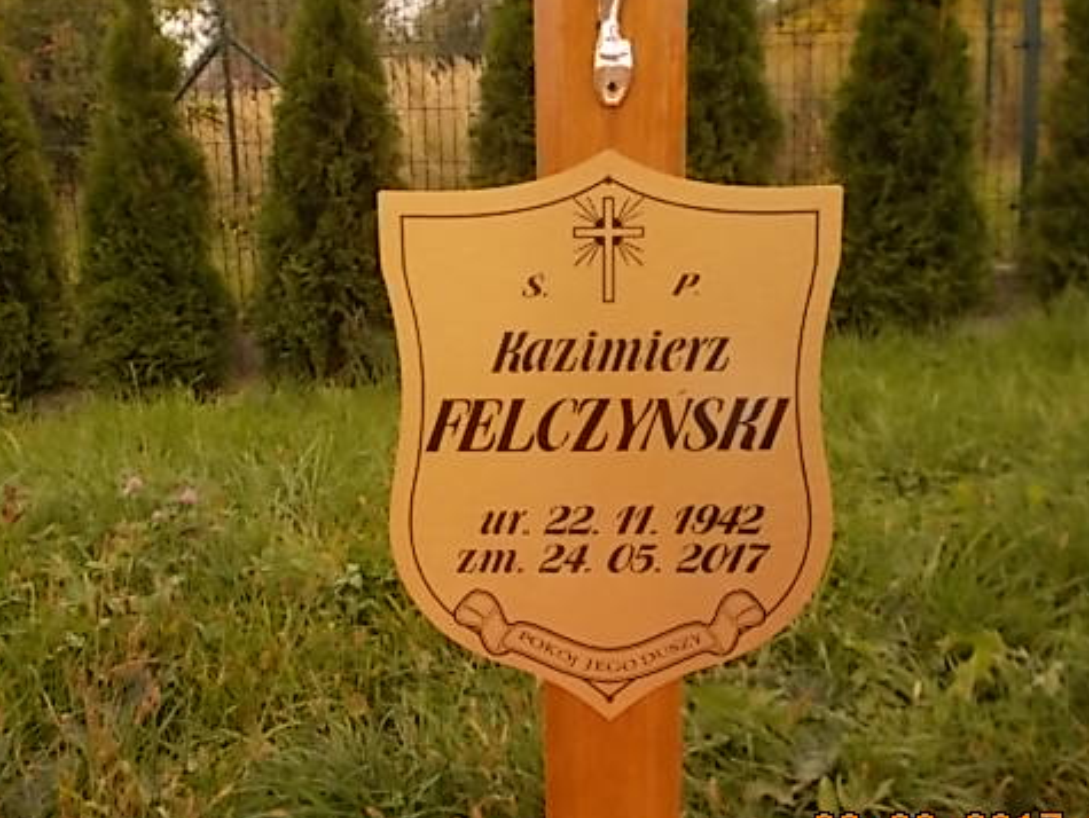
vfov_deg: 40.7
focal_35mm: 35
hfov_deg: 52.6
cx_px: 555
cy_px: 412
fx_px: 1102
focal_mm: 4.6
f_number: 3.2
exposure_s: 1/320
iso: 80
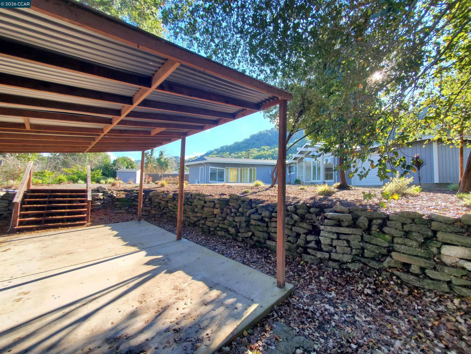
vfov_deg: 89.9
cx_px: 236
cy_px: 177
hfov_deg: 106.2
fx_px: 177
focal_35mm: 13
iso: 50
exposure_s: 1/215
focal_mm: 1.8
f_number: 2.2
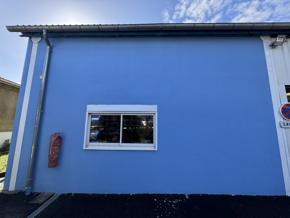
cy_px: 109
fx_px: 117
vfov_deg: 85.7
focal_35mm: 14
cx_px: 145
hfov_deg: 102.1
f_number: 2.2
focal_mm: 2.22
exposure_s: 1/421
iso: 40
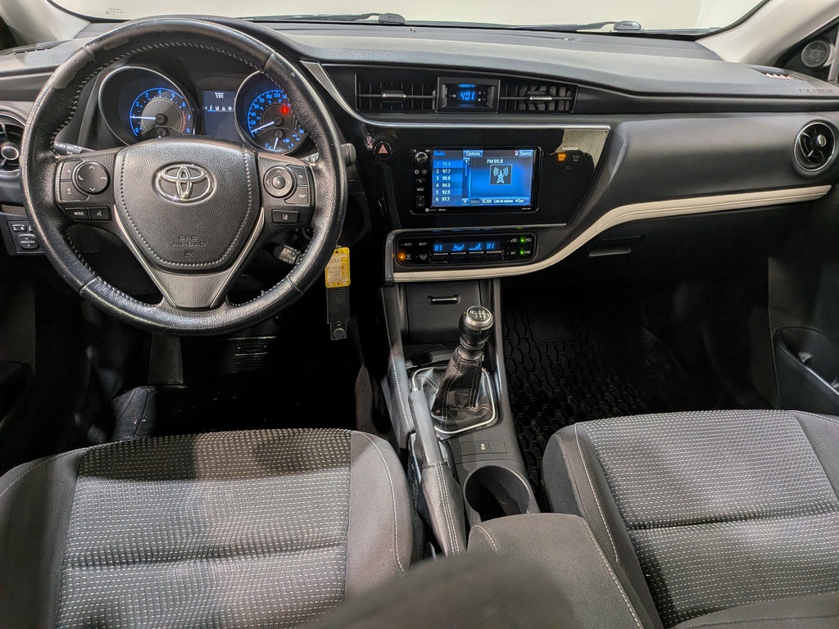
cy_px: 314
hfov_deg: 71.6
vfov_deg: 56.8
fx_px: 582
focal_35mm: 24
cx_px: 420
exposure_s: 1/107
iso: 28
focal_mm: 4.53
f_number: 1.7
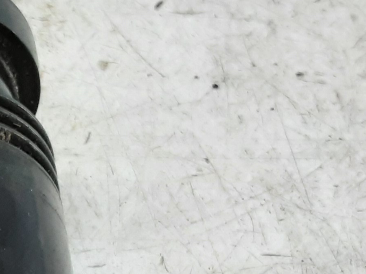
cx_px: -120
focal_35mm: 98
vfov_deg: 14.7
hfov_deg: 18.5
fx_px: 1036
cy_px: 316
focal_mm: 2.91
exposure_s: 1/50
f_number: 1.9
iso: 125
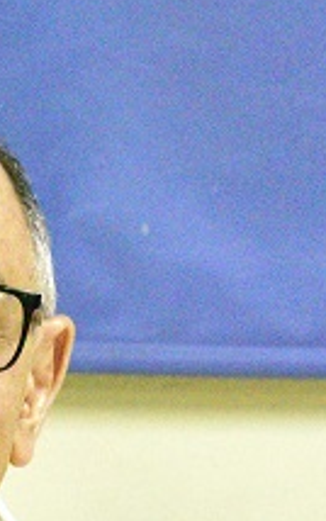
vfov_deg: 8.4
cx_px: -114
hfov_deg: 5.3
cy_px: 559
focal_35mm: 248
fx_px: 3521
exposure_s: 1/320
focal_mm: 52
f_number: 5.6
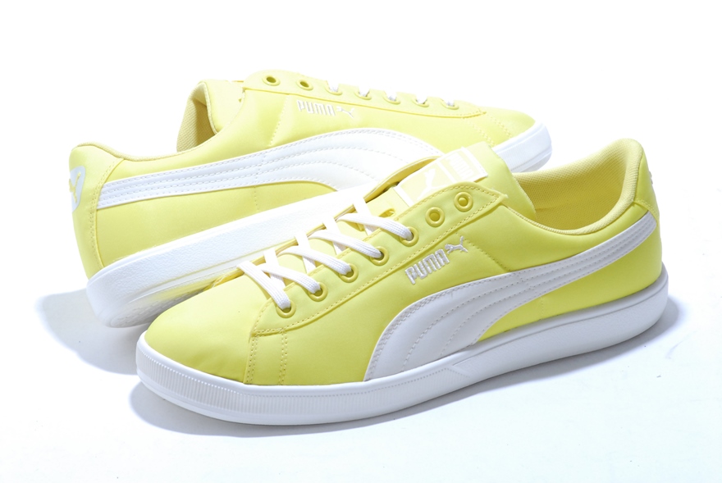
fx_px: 2560
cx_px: 361
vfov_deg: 10.8
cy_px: 242
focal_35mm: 128
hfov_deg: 16.1
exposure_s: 1/160
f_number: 11
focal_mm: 85
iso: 640
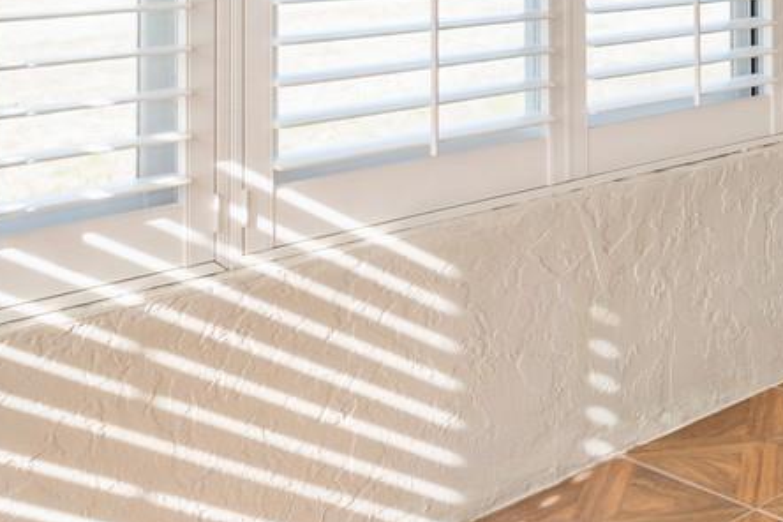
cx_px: 1088
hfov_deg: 28.3
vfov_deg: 22.7
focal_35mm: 54
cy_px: -130
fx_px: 1174
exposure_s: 1/15
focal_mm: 10
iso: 200
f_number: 8
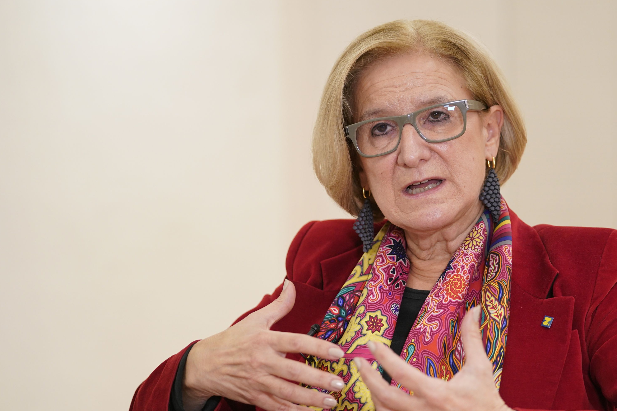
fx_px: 2485
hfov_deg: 14.2
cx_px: 339
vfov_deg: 9.5
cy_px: 243
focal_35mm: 145
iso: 1250
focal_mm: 107
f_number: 2.8
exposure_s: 1/250
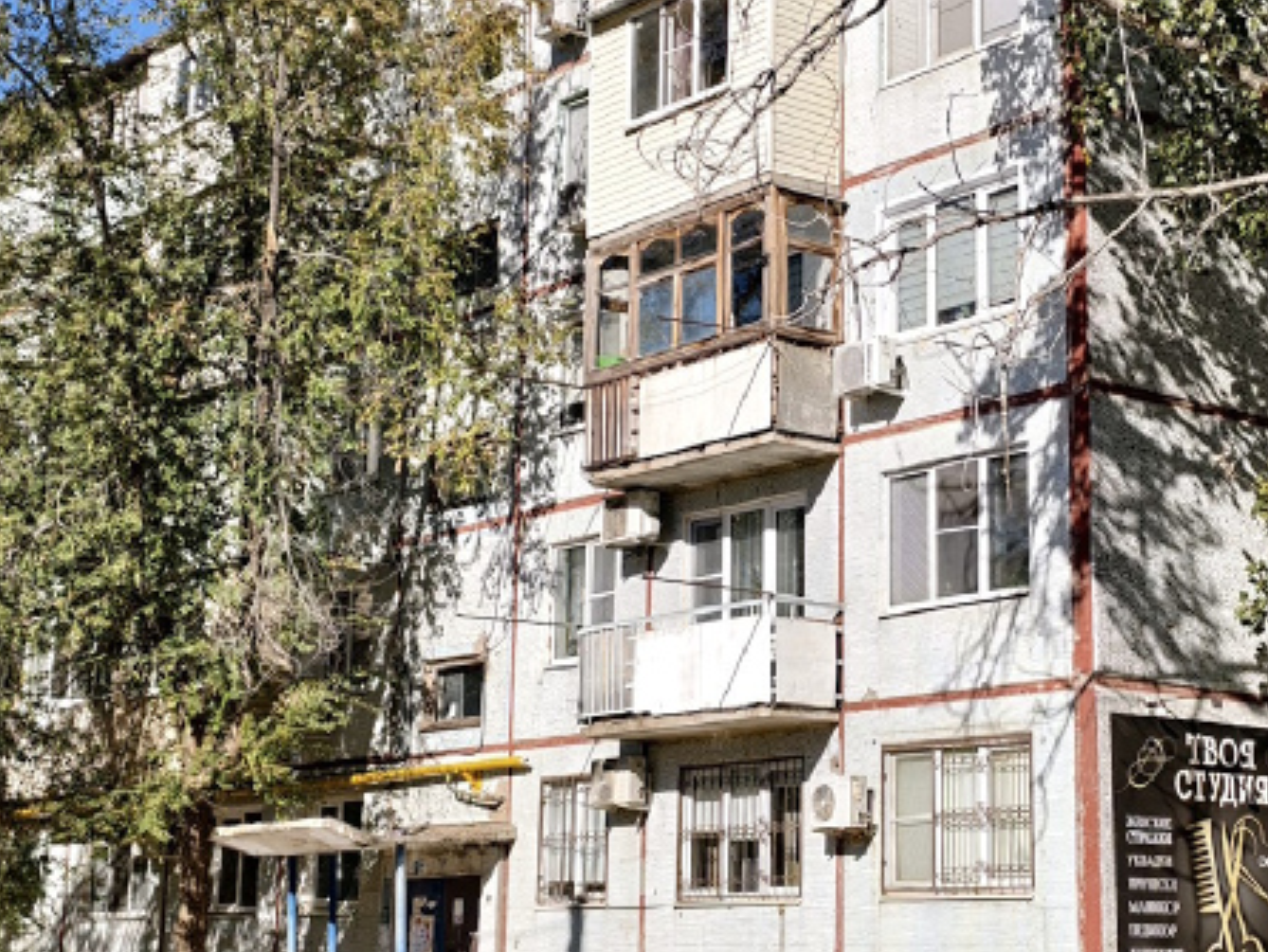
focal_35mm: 67
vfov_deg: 21.9
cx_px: 836
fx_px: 2456
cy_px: 445
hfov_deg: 28.8
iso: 71
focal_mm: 6.54
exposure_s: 1/1366
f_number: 1.57
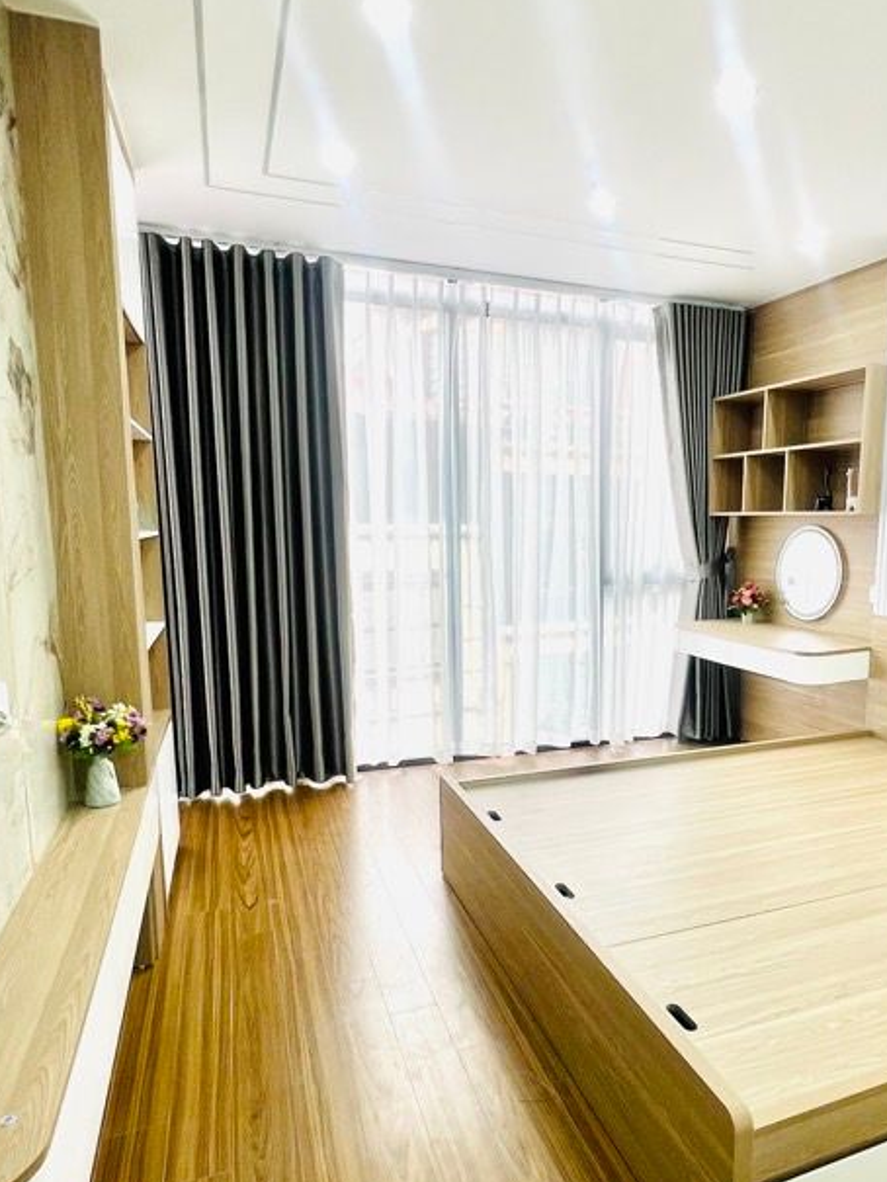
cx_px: 569
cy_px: 647
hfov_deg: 60.1
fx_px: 751
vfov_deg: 76.2
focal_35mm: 22
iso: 40
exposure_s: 1/100
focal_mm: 1.57
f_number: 1.8
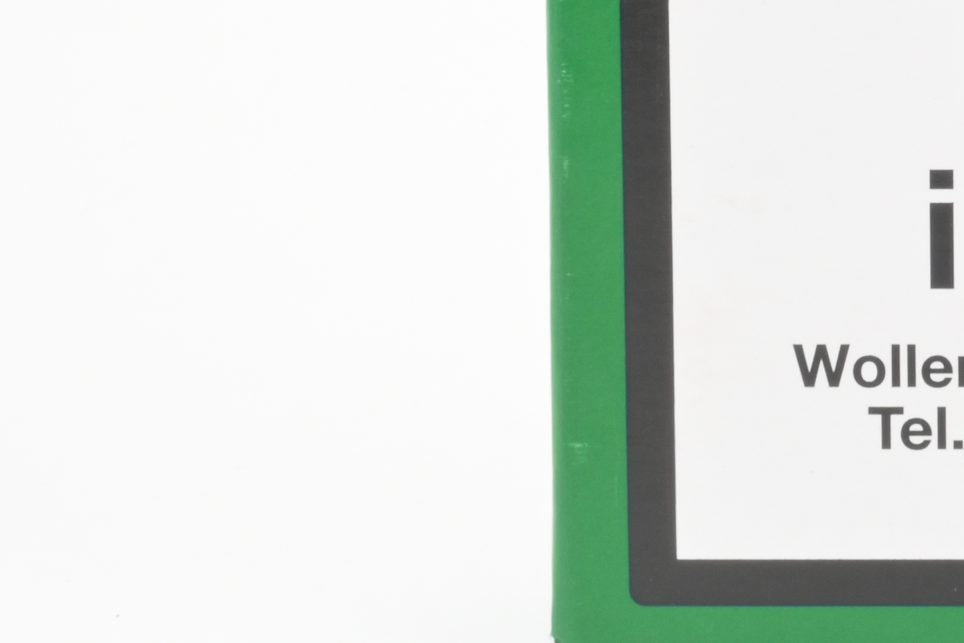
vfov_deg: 11.4
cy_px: -223
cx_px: 1377
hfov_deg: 16.2
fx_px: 3133
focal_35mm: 117
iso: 640
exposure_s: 1/15
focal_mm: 26
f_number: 22
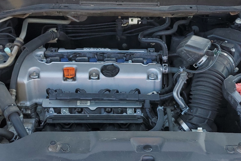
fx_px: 348
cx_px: 135
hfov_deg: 38.1
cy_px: 89
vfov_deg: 26.0
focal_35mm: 52
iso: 50
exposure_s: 1/417
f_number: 1.5
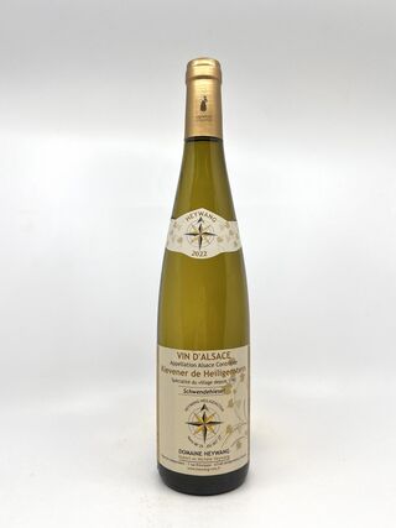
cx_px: 198
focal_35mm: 26
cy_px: 264
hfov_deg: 53.0
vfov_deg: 67.3
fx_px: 397
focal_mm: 5.1
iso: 50
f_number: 1.6
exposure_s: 1/891
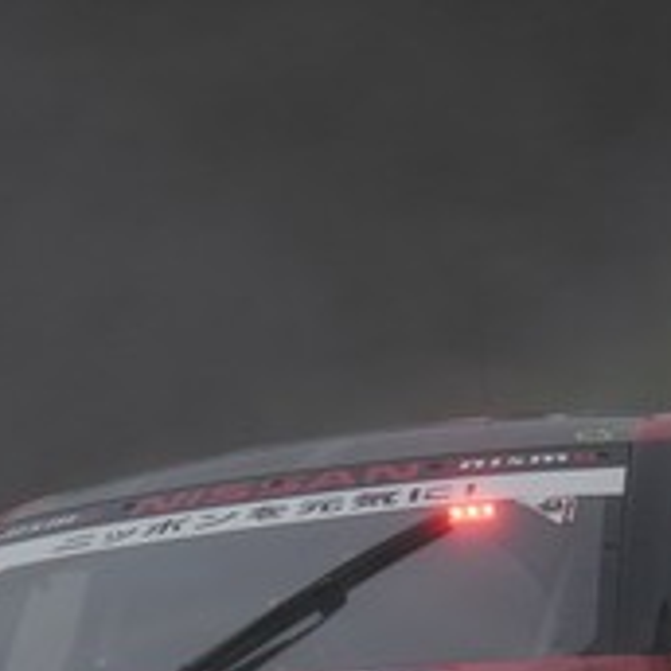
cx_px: 386
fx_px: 46910
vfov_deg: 0.8
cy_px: 390
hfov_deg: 0.8
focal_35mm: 2139
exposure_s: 1/400
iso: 800
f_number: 6.3
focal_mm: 600
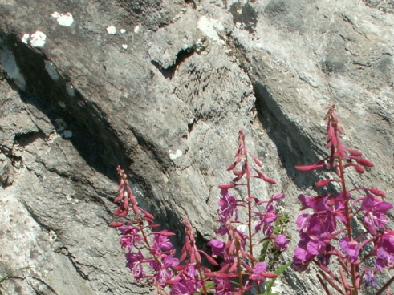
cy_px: 293
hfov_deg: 26.3
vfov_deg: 19.6
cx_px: 300
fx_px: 831
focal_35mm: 73
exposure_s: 1/200
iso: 50
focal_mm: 5.86
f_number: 6.3
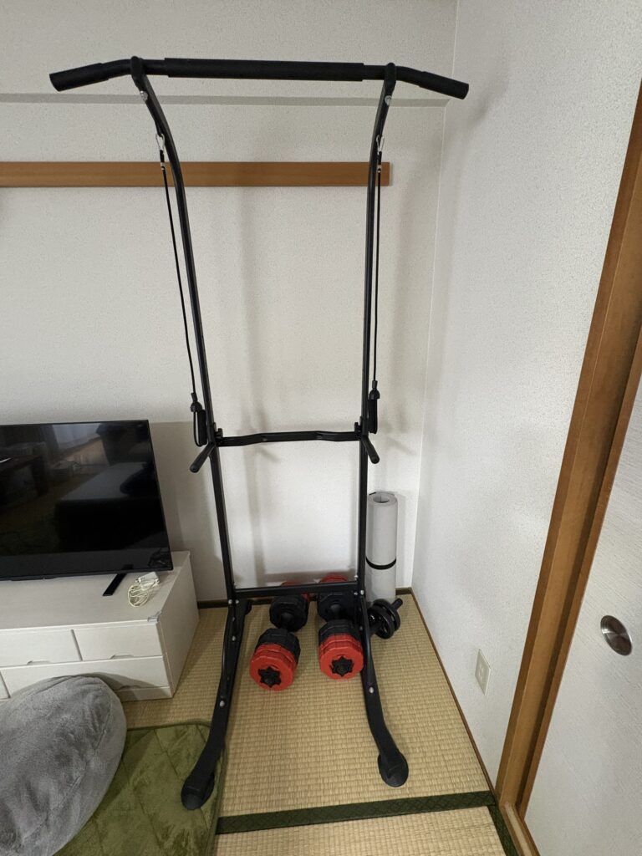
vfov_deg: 102.1
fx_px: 346
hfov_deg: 85.7
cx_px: 321
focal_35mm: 14
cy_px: 428
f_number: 2.2
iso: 500
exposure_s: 1/60
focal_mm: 2.22
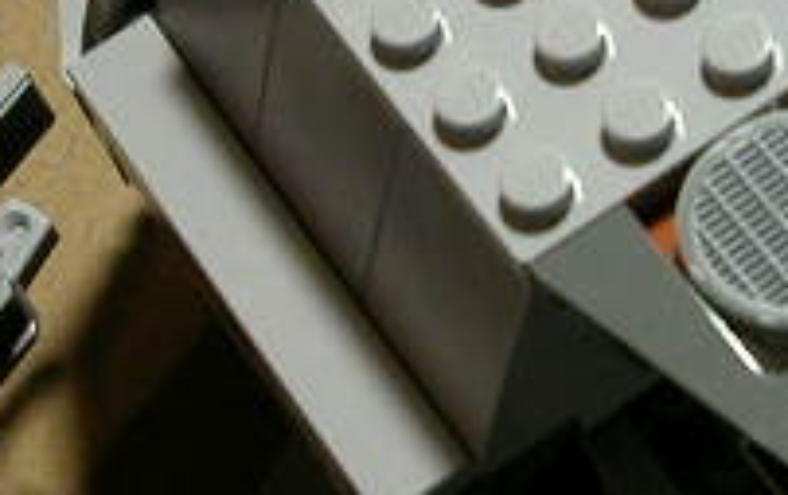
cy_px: 129
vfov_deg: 10.6
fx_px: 2667
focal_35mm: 124
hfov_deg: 16.7
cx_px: 628
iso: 270
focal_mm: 5.6
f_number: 2.7
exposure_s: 1/21.7
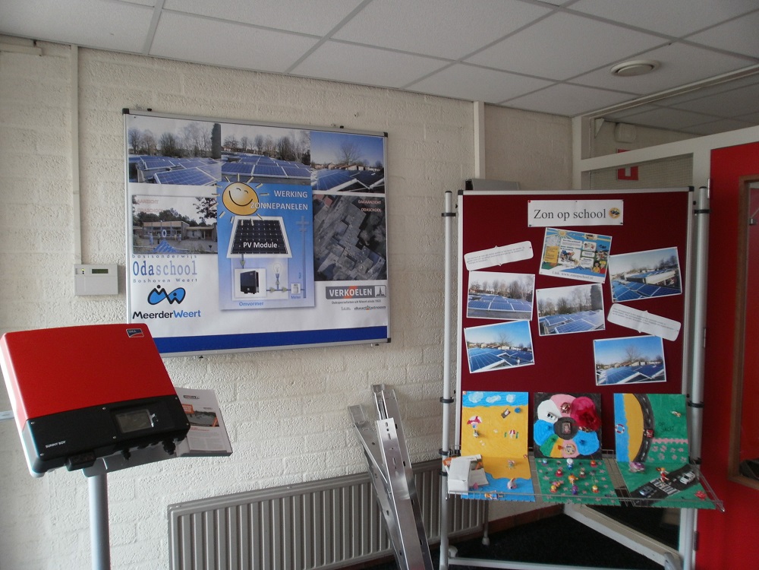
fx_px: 570
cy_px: 285
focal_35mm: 26
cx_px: 380
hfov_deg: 67.3
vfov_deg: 53.1
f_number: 2.6
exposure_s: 1/25
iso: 125
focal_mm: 4.65
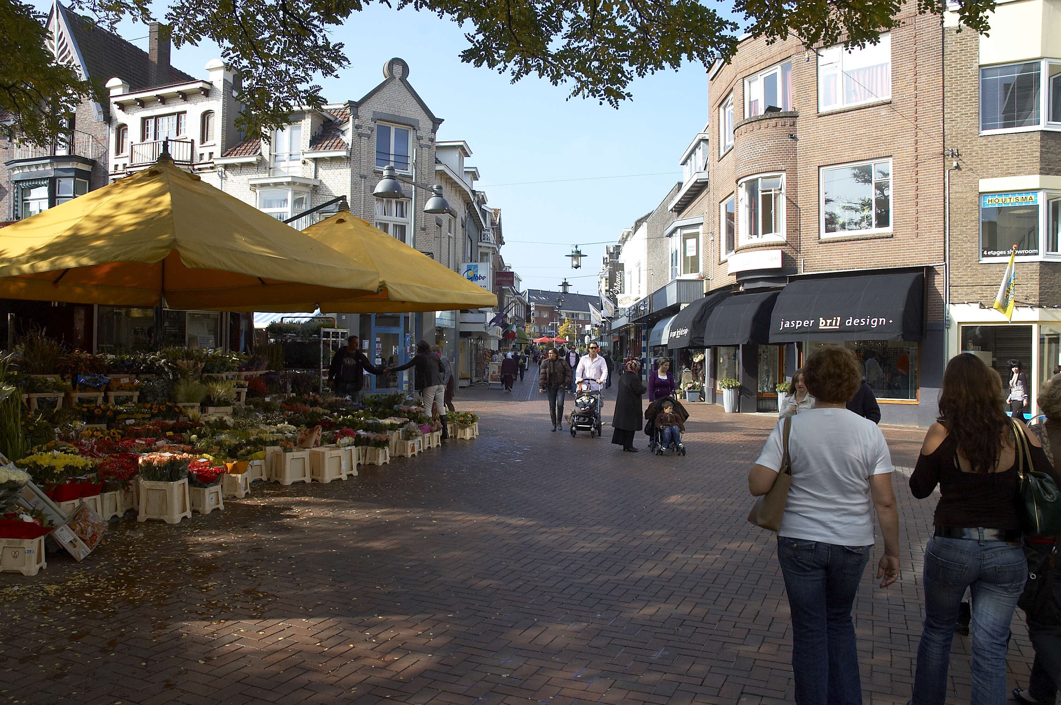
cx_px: 530
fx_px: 795
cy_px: 352
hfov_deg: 67.4
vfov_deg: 47.8
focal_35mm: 27
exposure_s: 1/250
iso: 200
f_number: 8
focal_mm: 18
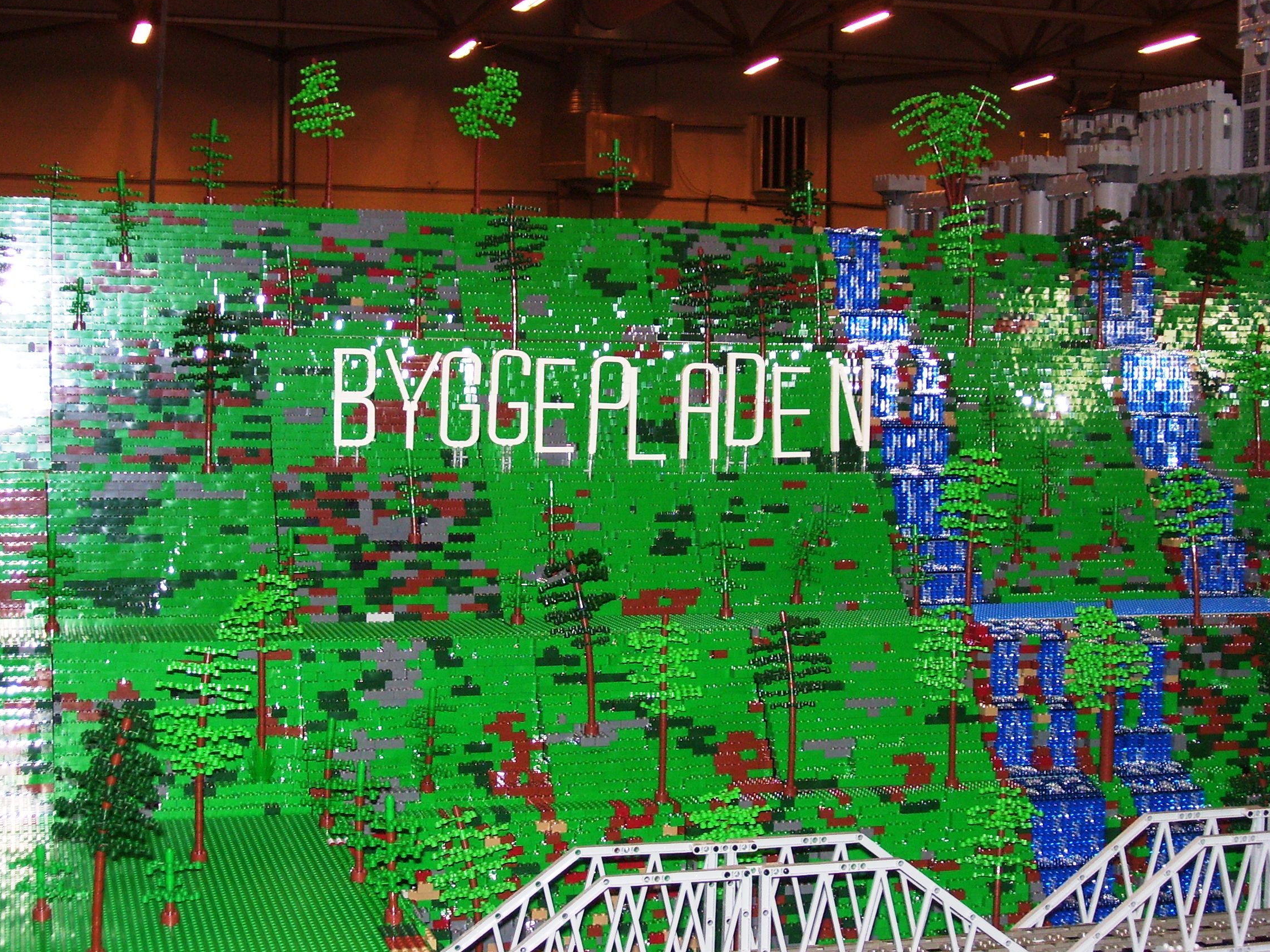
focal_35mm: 57
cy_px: 477
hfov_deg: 33.8
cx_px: 626
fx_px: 2091
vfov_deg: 25.7
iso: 125
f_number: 3.4
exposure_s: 1/60
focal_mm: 9.4
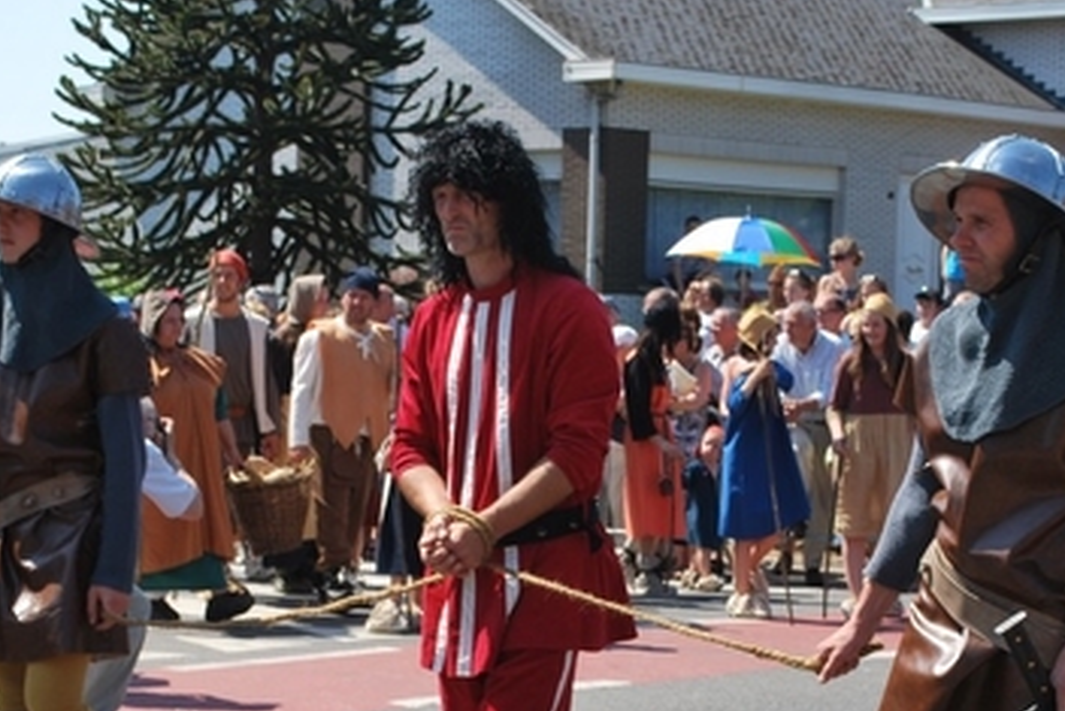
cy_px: 555
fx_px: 2723
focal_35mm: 92
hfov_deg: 22.1
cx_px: 590
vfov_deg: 14.8
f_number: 7.1
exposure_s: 1/200
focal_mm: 36
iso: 100
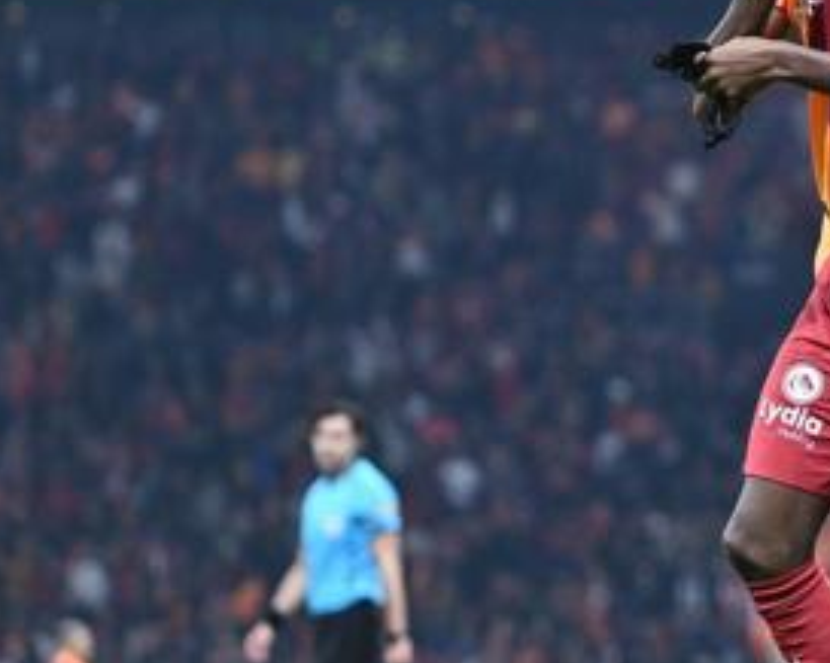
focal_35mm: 358
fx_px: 8788
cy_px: 217
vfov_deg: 4.3
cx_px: 949
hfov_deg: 5.4
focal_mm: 125
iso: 2500
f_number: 2.8
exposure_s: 1/1600
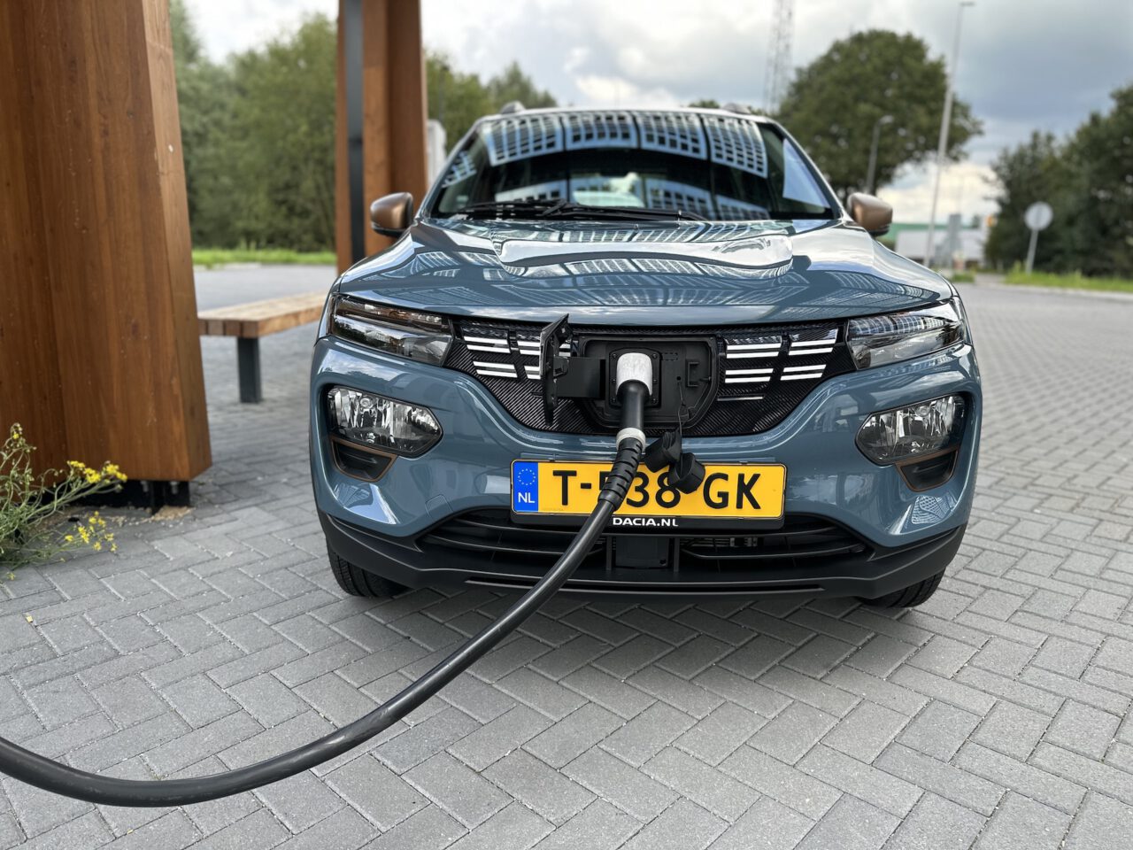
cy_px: 425
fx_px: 786
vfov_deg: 56.8
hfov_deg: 71.6
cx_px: 566
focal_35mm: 24
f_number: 1.78
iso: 80
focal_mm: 6.86
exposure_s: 1/555
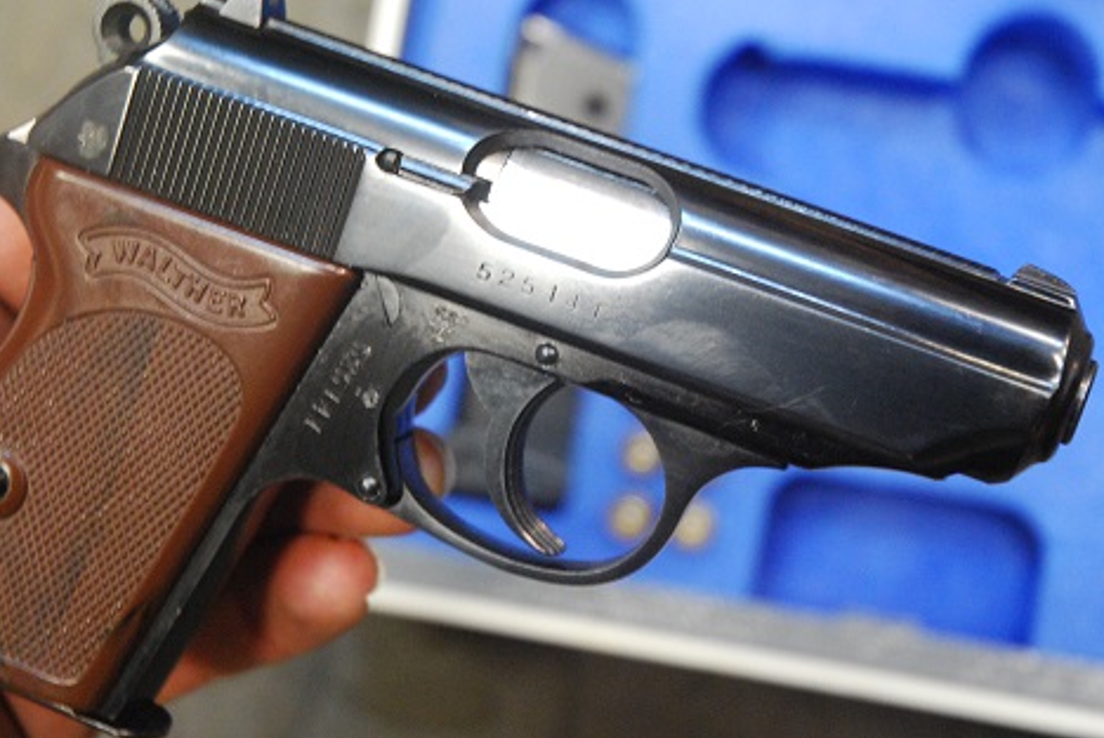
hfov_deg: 20.4
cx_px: 547
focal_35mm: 100
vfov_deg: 13.7
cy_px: 322
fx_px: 3069
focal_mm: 52
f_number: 4.5
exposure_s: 1/25
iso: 1600
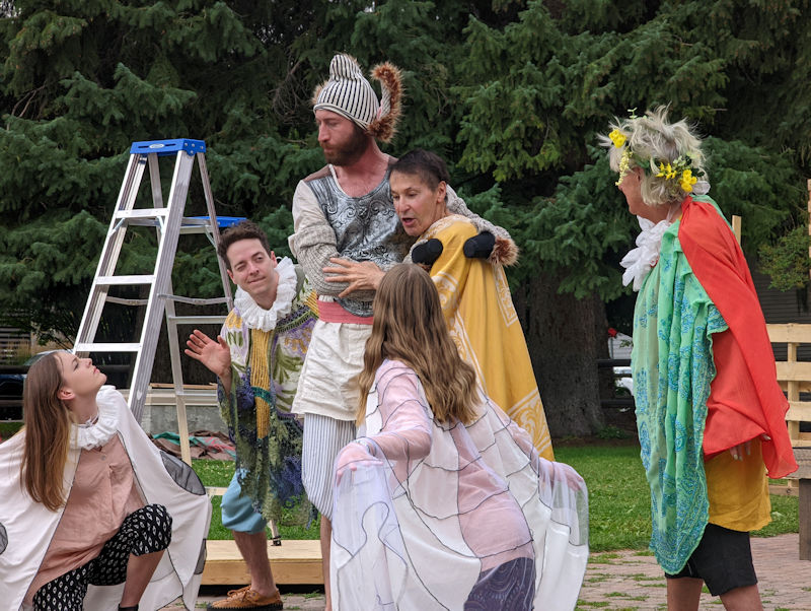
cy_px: 306
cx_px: 406
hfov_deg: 18.9
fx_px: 2439
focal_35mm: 104
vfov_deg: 14.3
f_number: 3.5
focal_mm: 19
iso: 31
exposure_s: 1/90
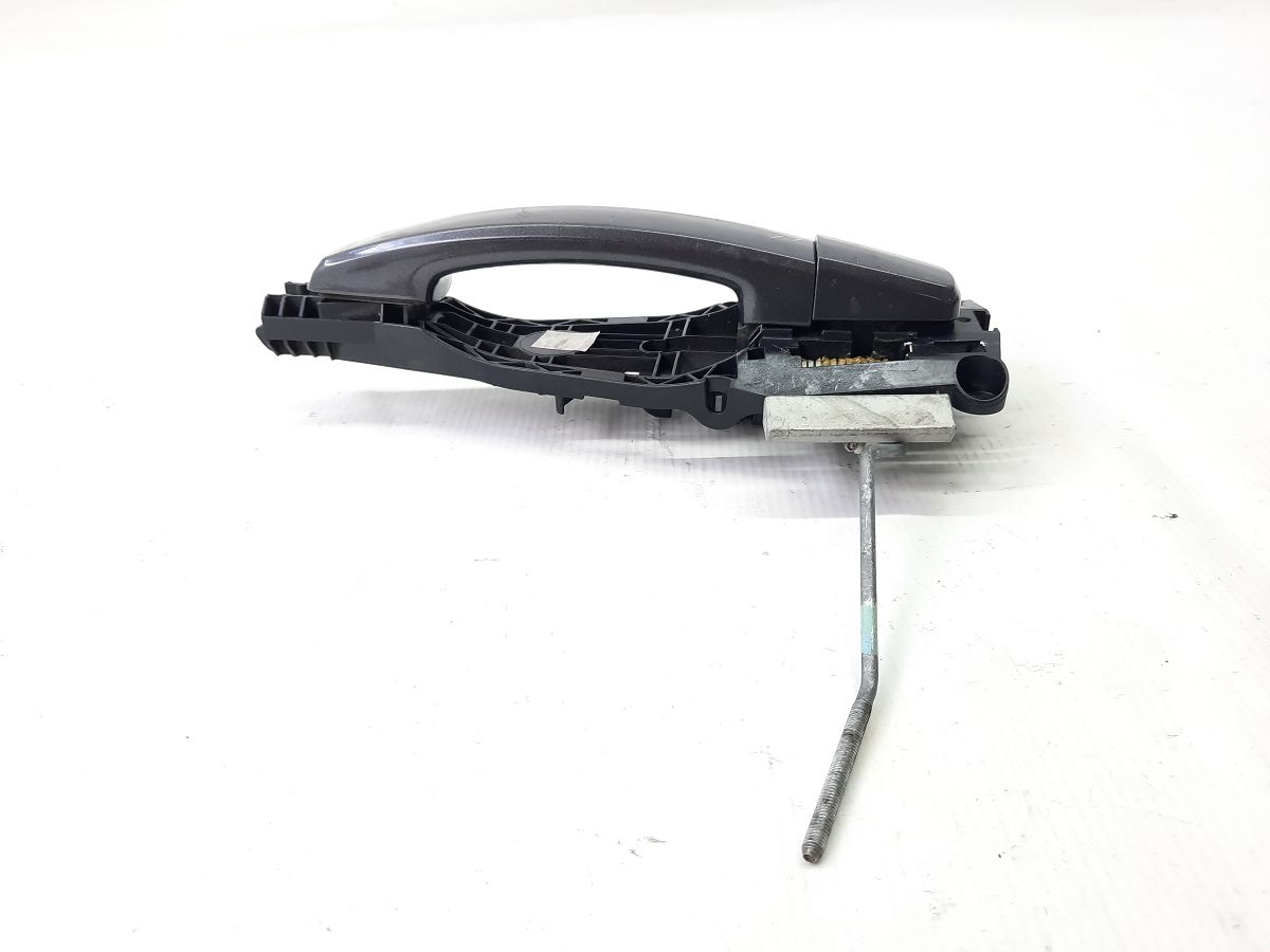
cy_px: 476
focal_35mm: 25
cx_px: 635
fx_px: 917
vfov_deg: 54.9
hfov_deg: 69.4
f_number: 2
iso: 80
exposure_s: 1/50
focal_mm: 4.6
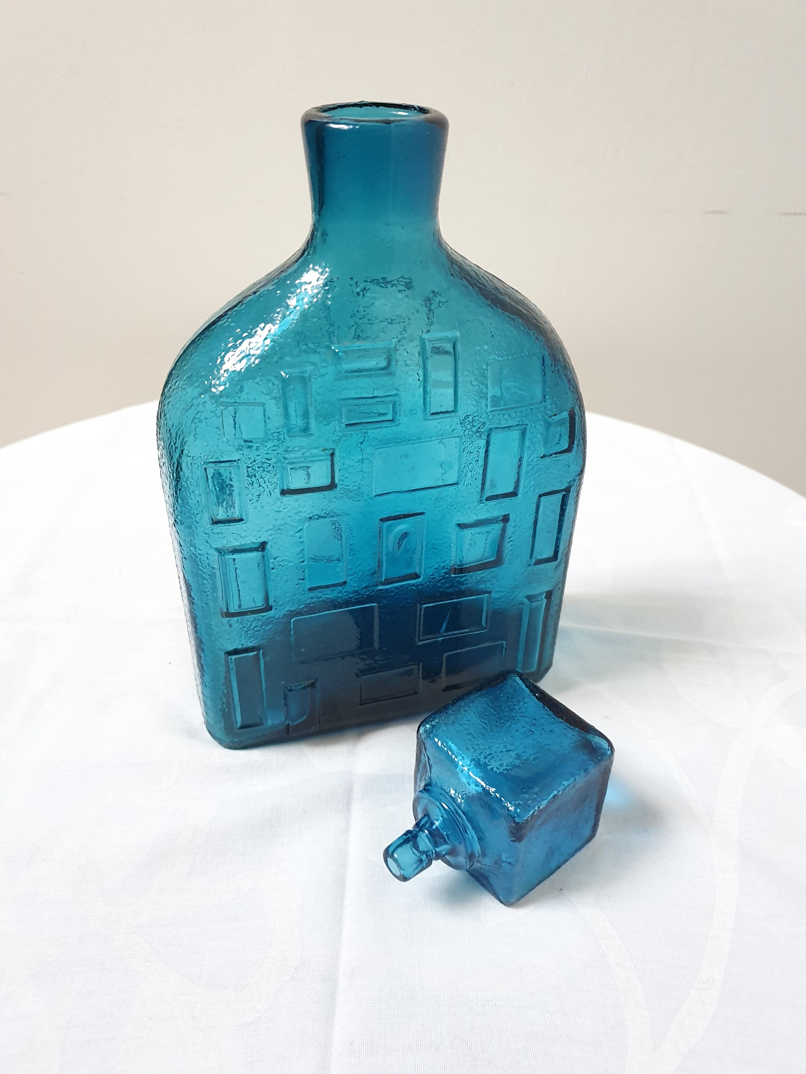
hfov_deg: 53.1
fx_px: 807
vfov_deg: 67.3
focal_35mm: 26
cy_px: 537
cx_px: 403
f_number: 1.5
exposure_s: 1/50
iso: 640
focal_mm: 4.32
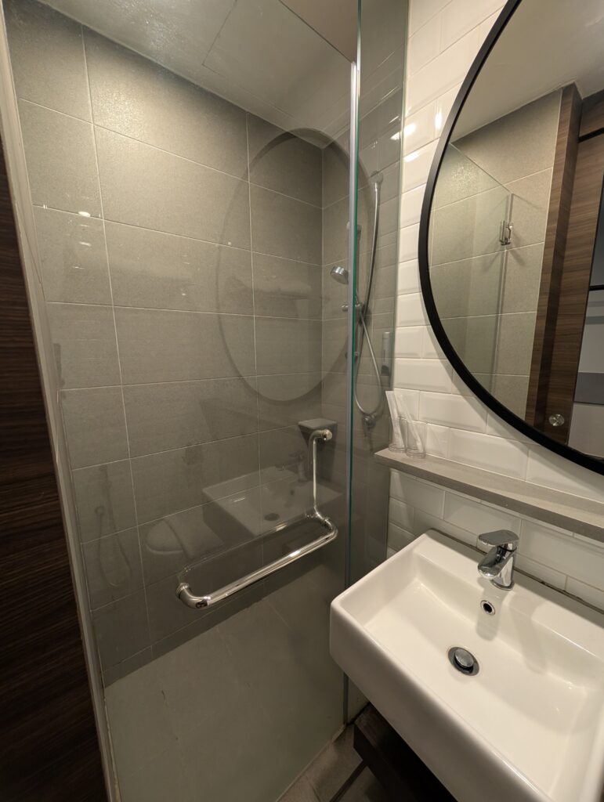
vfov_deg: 110.5
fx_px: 278
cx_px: 302
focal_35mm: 12
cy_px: 401
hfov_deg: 94.6
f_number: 1.7
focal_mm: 2.02
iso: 144
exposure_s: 1/33.3
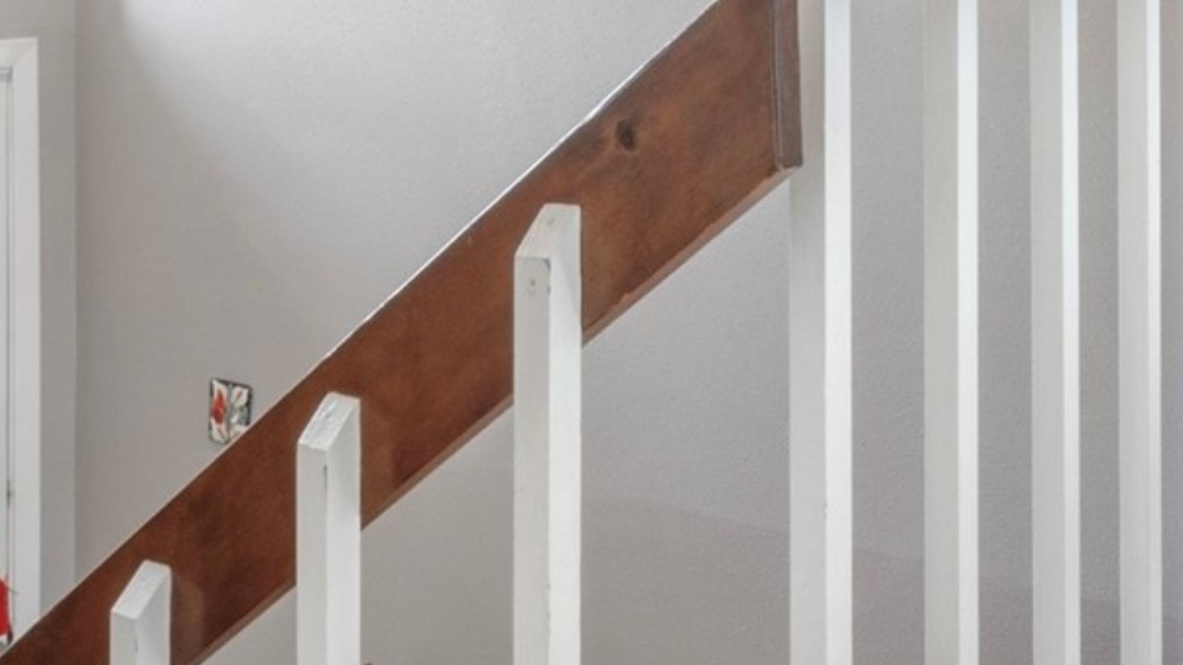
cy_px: -28
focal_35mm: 53
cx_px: 866
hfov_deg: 38.3
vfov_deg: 21.7
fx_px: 1662
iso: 250
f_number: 9
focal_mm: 14
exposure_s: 8
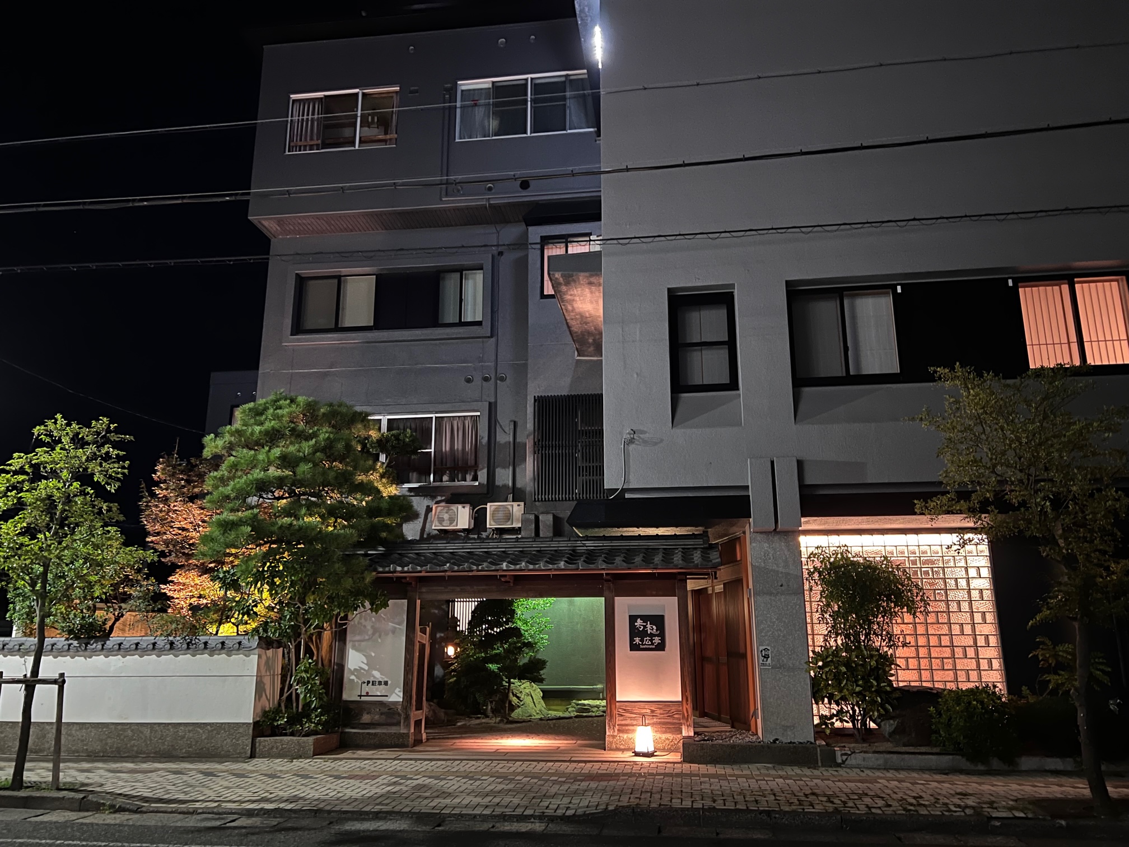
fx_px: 848
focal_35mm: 26
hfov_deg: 67.3
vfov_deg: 53.1
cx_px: 564
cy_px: 424
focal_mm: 5.7
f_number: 1.5
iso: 640
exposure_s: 1/12
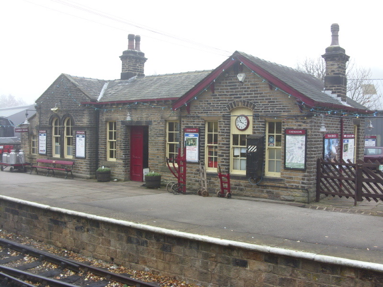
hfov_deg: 49.0
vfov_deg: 37.7
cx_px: 192
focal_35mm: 38
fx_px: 420
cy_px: 144
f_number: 2.8
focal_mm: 6.3
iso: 50
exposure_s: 1/60
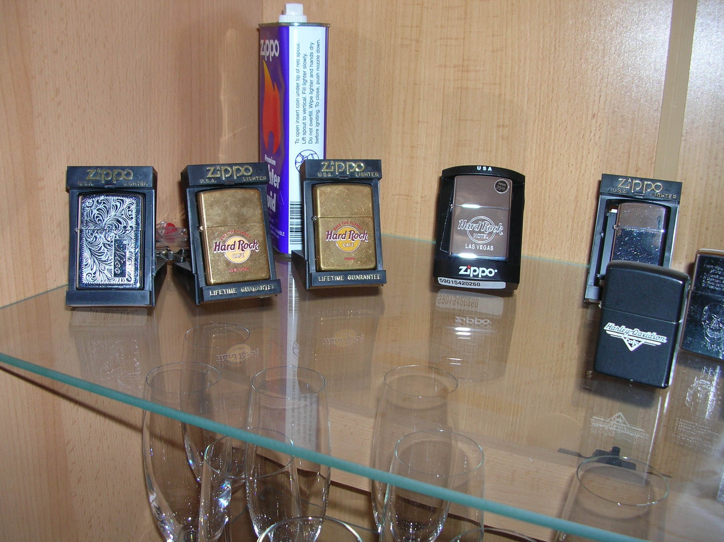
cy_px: 271
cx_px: 362
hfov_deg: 52.7
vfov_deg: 40.6
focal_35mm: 35
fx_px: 731
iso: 50
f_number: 2.8
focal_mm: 5.8
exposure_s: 1/60.1
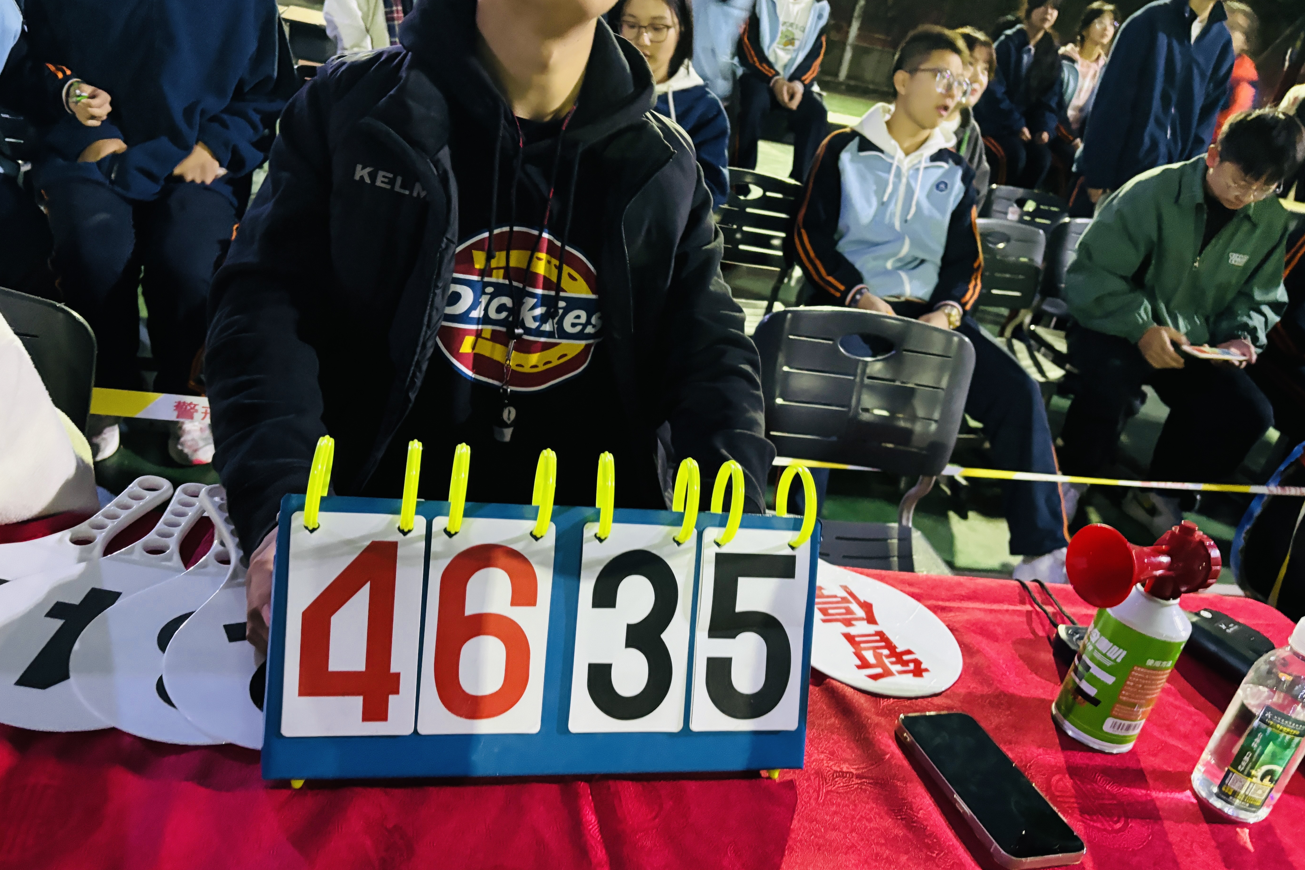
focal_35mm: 28
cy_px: 444
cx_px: 632
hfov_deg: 65.5
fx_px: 1015
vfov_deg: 46.4
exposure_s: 1/25
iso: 640
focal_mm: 5.96
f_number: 1.6
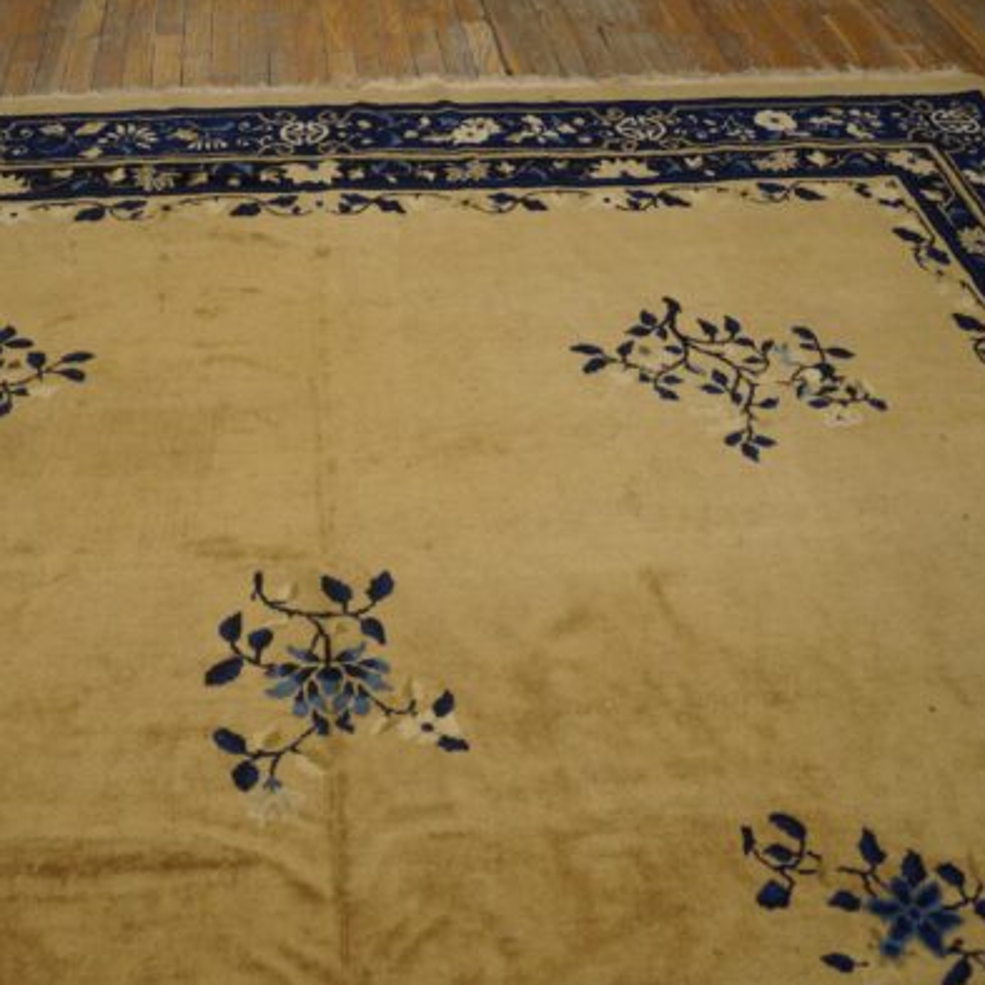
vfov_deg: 47.2
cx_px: 348
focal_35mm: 35
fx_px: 1127
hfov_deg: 46.6
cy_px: 492
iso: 1000
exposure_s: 1/160
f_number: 4
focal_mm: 18
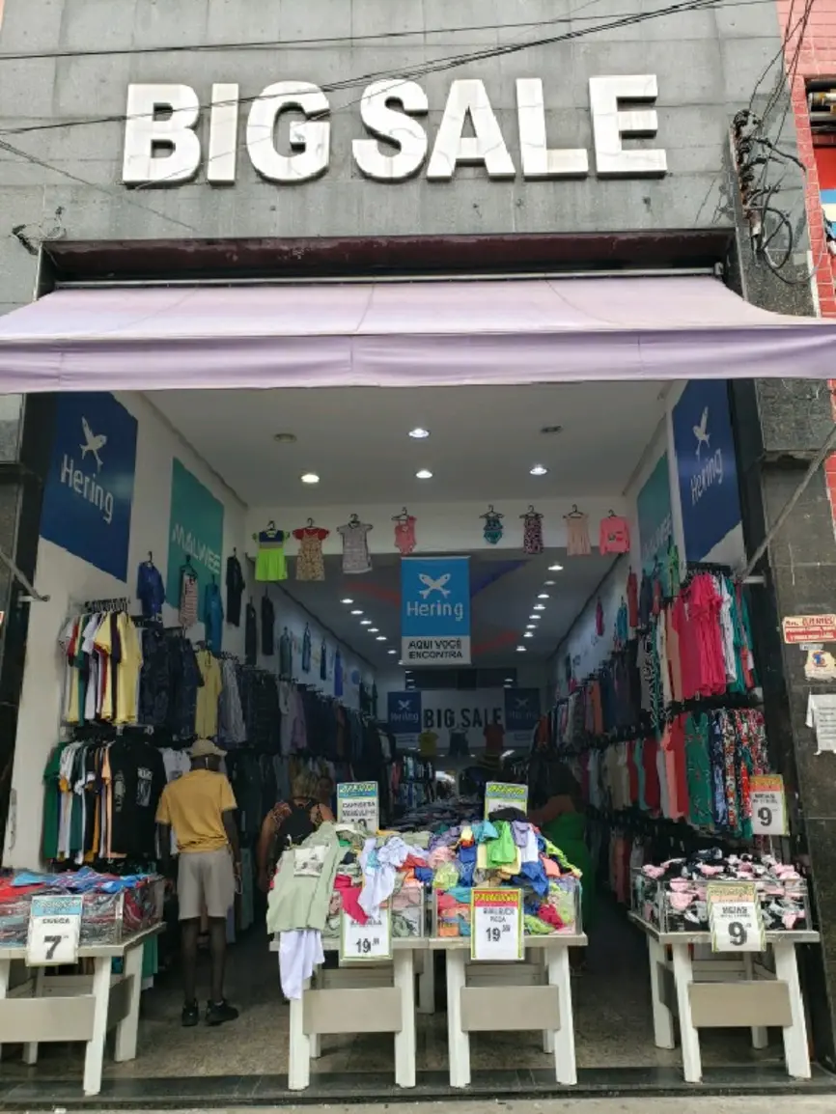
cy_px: 557
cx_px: 418
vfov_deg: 67.3
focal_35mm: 26
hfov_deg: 53.1
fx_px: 837
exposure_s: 1/128
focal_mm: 4.3
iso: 50
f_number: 2.4
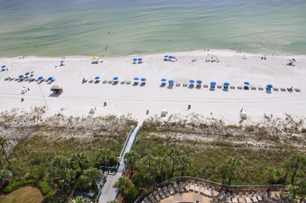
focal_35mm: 27
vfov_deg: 47.8
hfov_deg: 67.4
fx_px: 229
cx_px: 153
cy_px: 102
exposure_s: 1/250
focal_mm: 18
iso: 200
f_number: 16
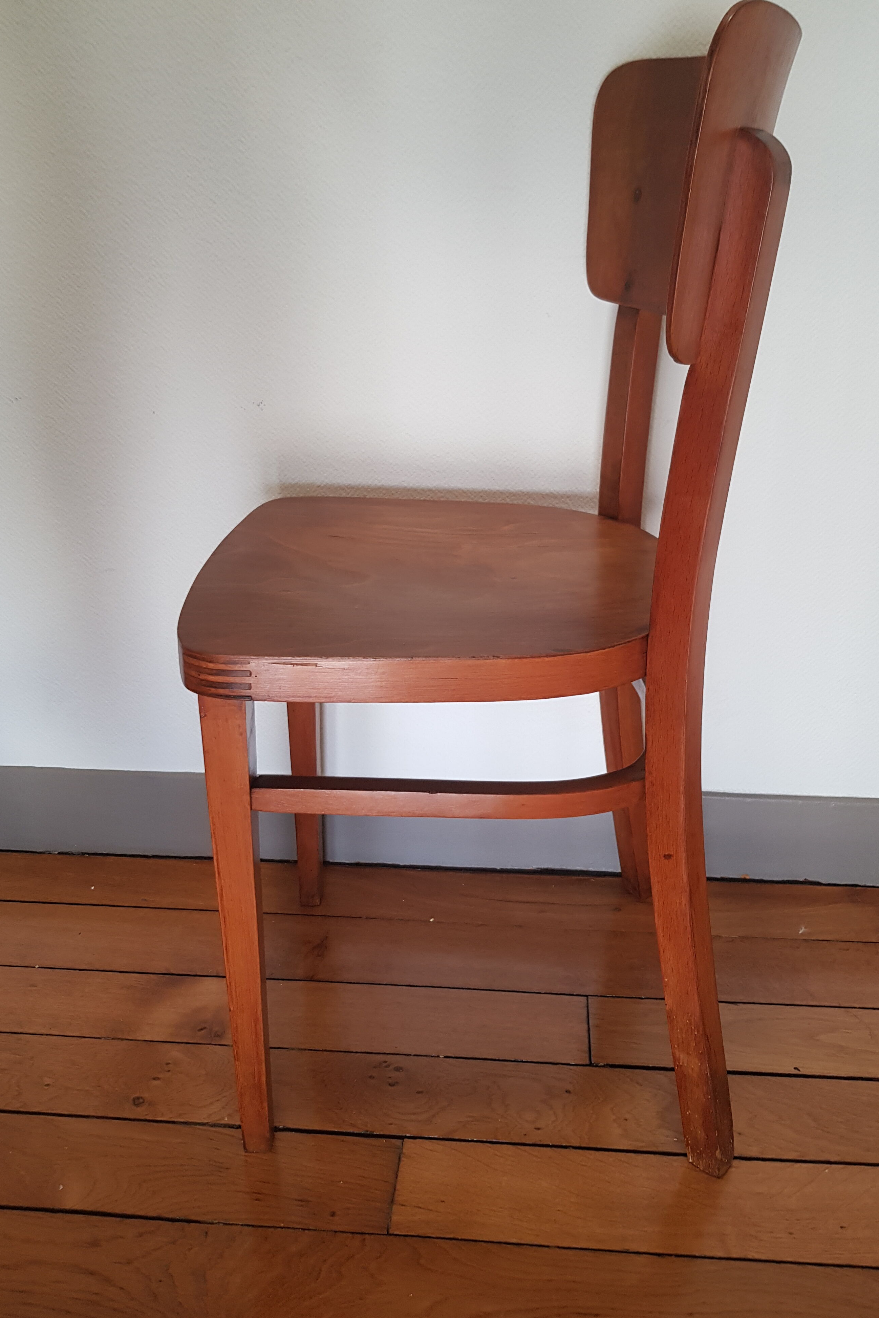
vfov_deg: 65.5
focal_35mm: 28
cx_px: 472
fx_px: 1025
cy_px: 642
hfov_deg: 46.4
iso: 125
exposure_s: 1/50
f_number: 1.7
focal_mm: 4.2
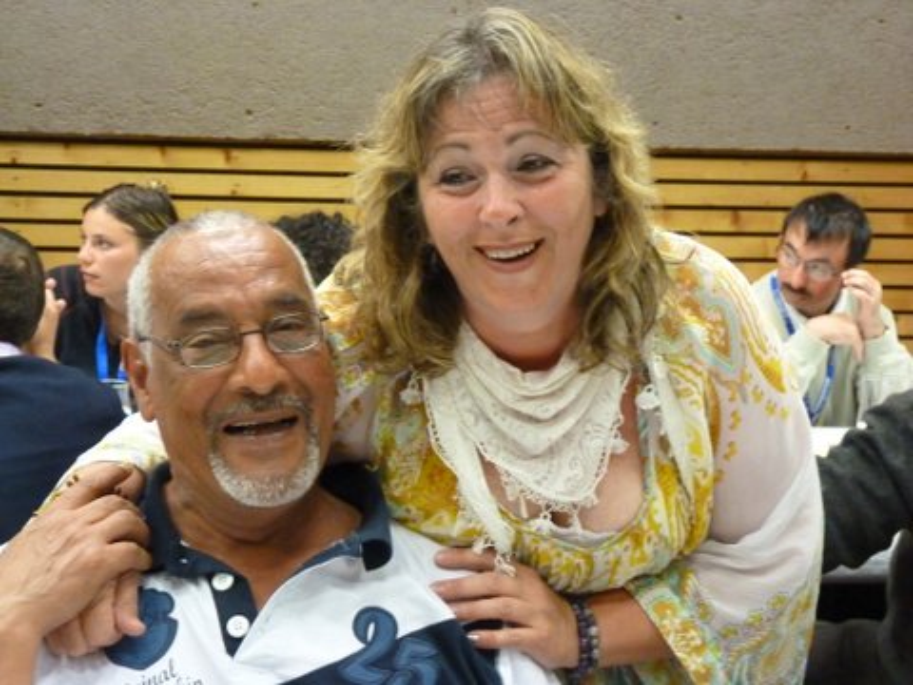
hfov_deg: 27.8
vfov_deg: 21.0
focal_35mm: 70
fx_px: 1846
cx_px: 456
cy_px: 342
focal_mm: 12.4
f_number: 3.4
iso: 800
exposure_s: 1/40
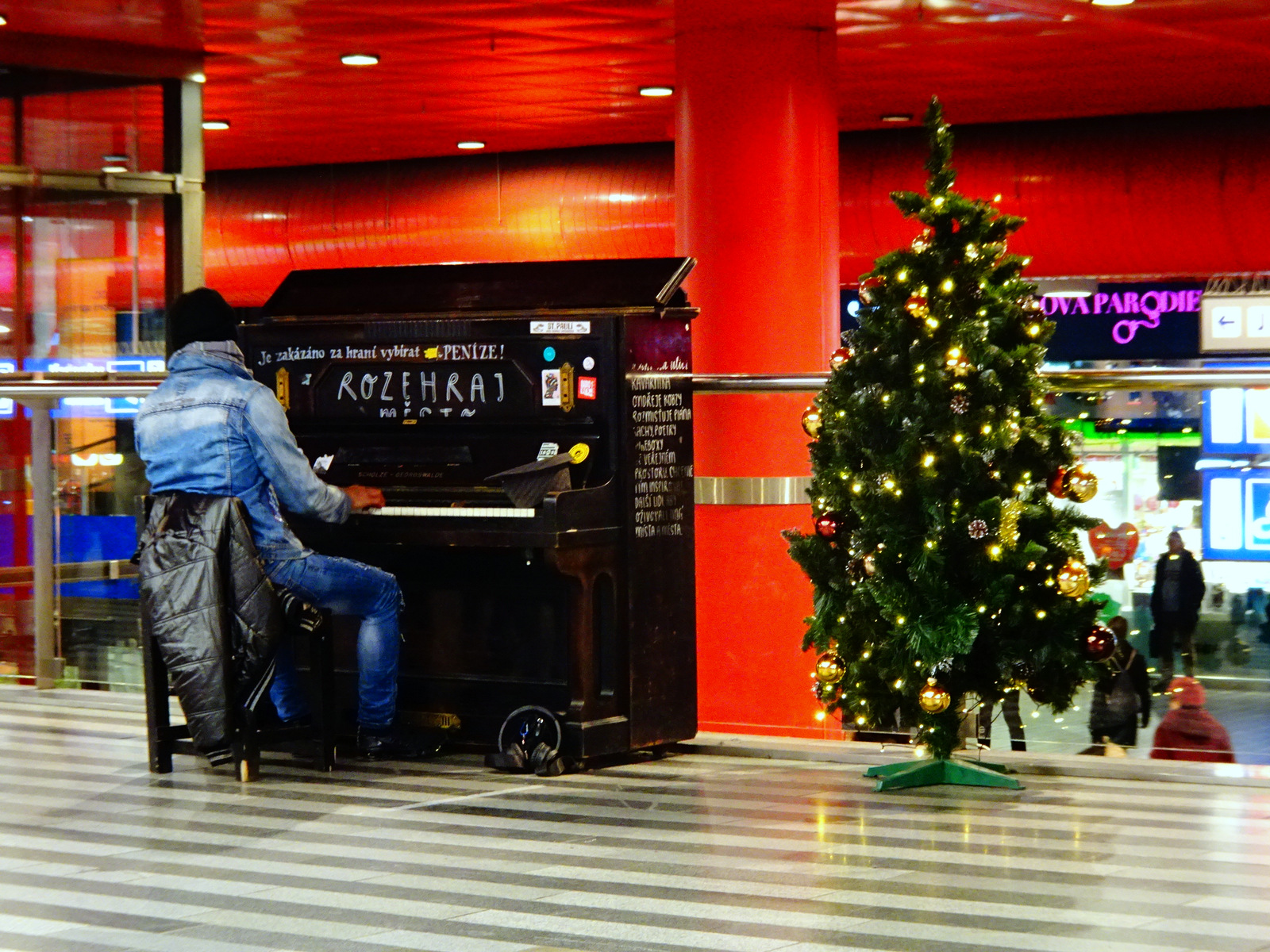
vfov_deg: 16.8
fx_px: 3229
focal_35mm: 88
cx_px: 635
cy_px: 476
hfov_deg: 22.3
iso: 800
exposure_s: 1/13
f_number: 5
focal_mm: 14.99
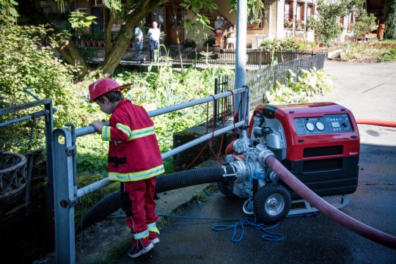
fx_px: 495
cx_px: 198
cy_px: 132
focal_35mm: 45
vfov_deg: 29.9
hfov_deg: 43.6
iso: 1600
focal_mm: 45
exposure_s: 1/400
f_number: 10
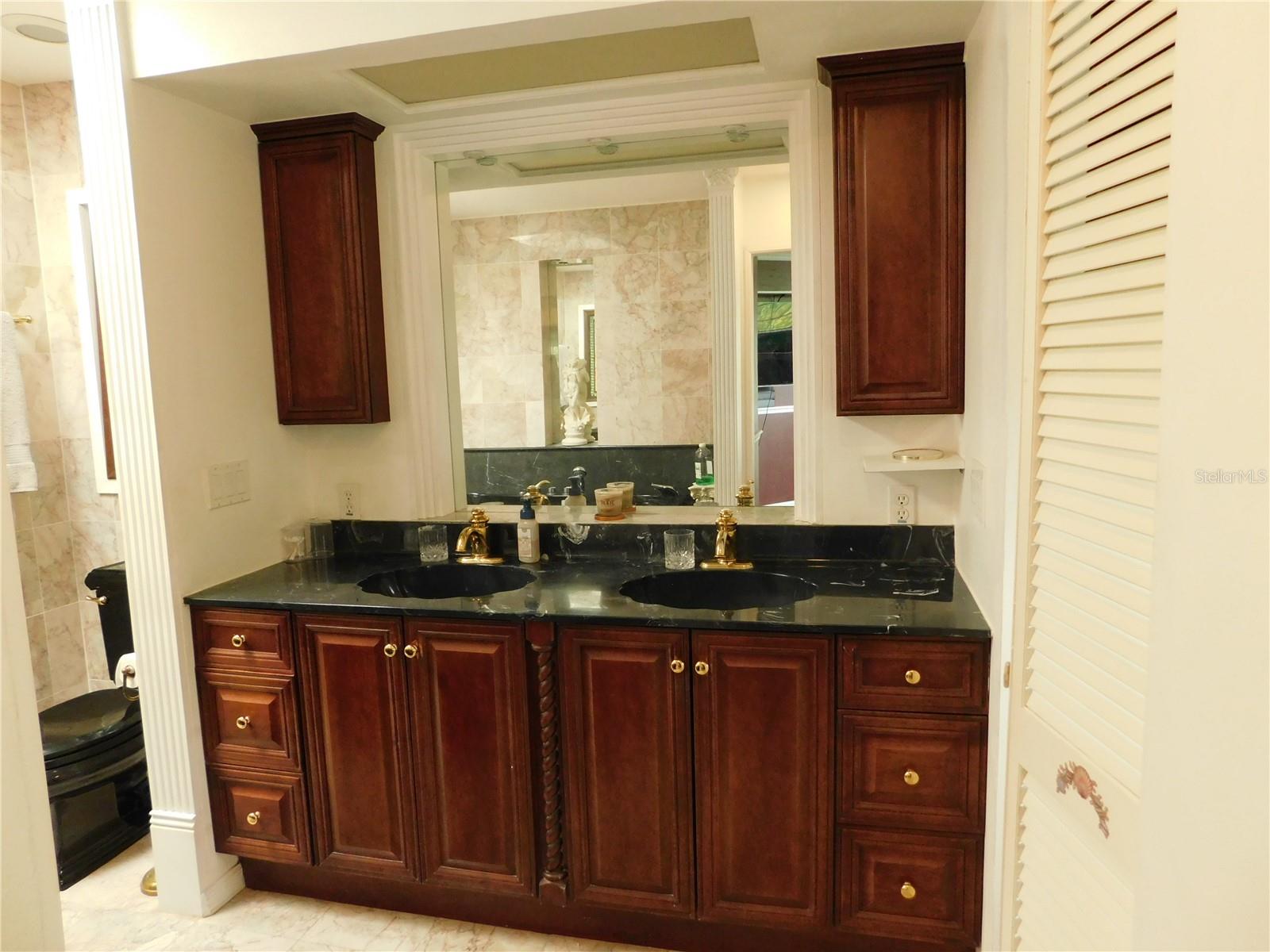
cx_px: 635
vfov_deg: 58.9
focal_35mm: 23
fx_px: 844
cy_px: 476
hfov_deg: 73.9
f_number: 3
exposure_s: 1/30
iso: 400
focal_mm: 4
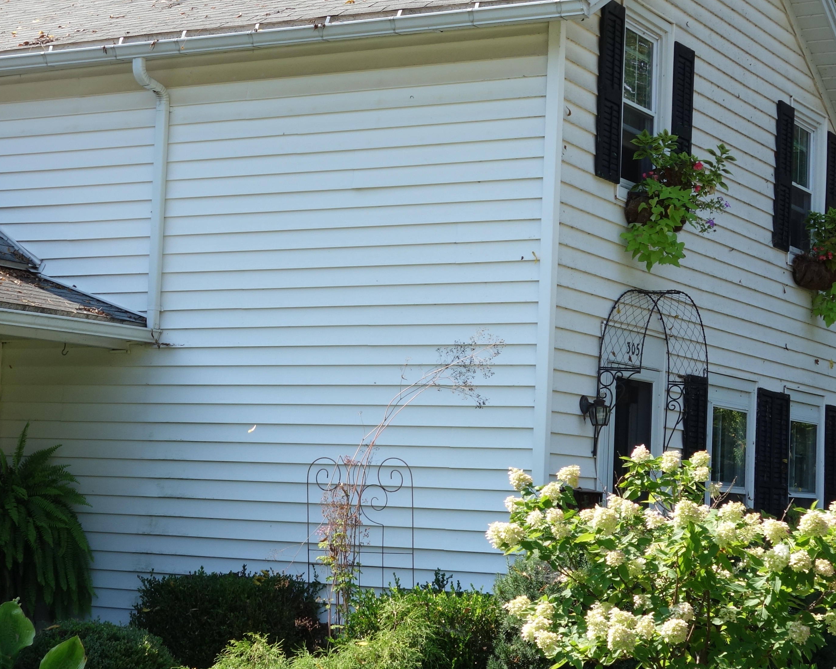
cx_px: 320
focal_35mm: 78
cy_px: 341
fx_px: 1930
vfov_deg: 19.7
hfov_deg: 24.4
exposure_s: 1/200
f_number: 5.6
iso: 125
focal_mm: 15.45
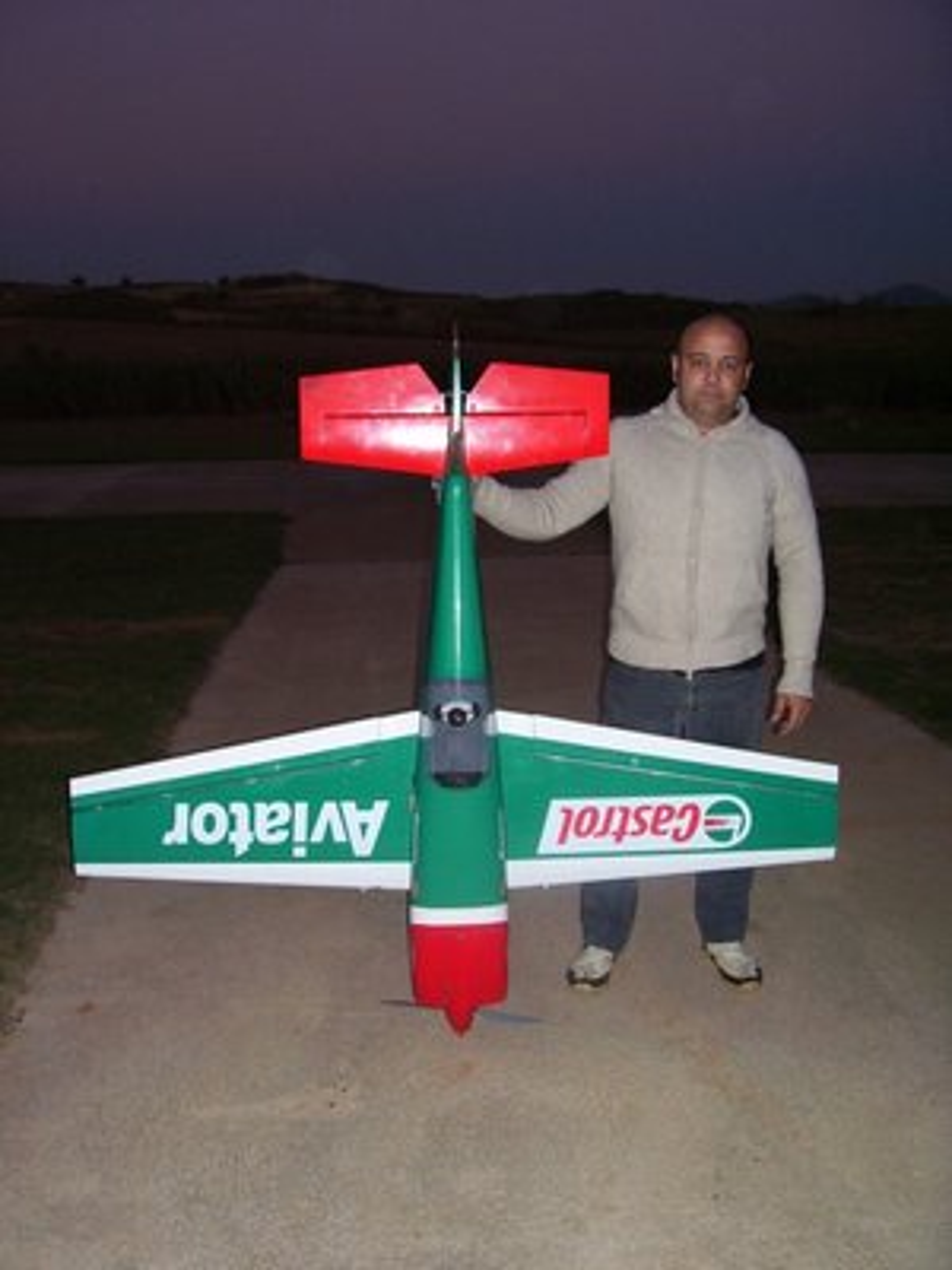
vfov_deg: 54.0
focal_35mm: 34
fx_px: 1247
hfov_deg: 41.8
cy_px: 635
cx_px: 476
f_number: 2.7
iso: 125
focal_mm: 5.6
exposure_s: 1/60
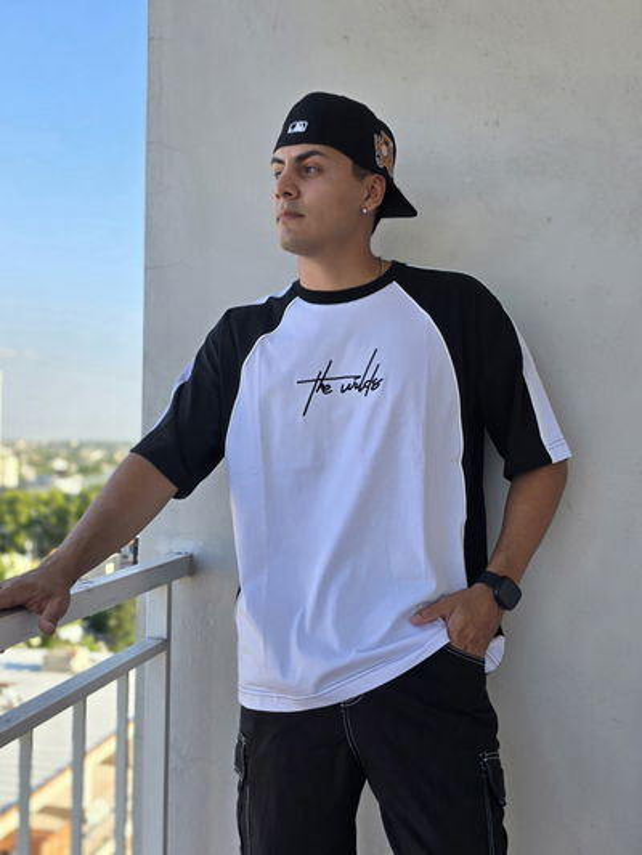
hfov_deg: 58.9
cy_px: 428
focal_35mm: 23
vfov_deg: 73.9
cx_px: 321
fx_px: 569
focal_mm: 6.3
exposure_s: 1/323
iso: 12
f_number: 1.7
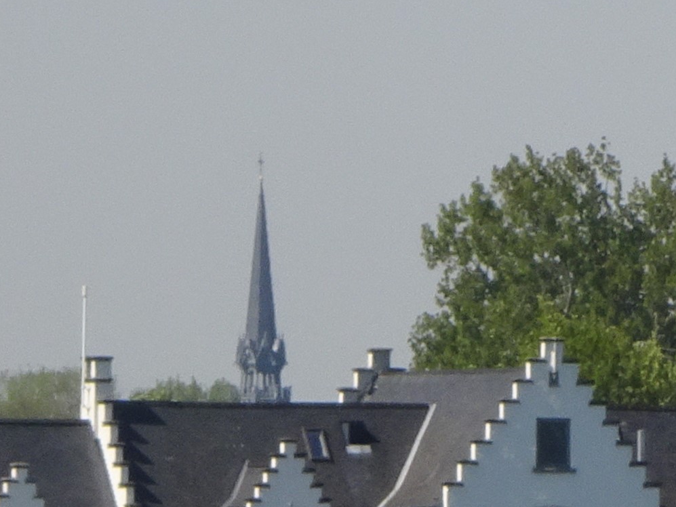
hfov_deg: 1.5
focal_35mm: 1366
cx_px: 687
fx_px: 26679
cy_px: 85
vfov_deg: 1.1
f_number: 6.3
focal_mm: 49.49
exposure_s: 1/400
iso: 80
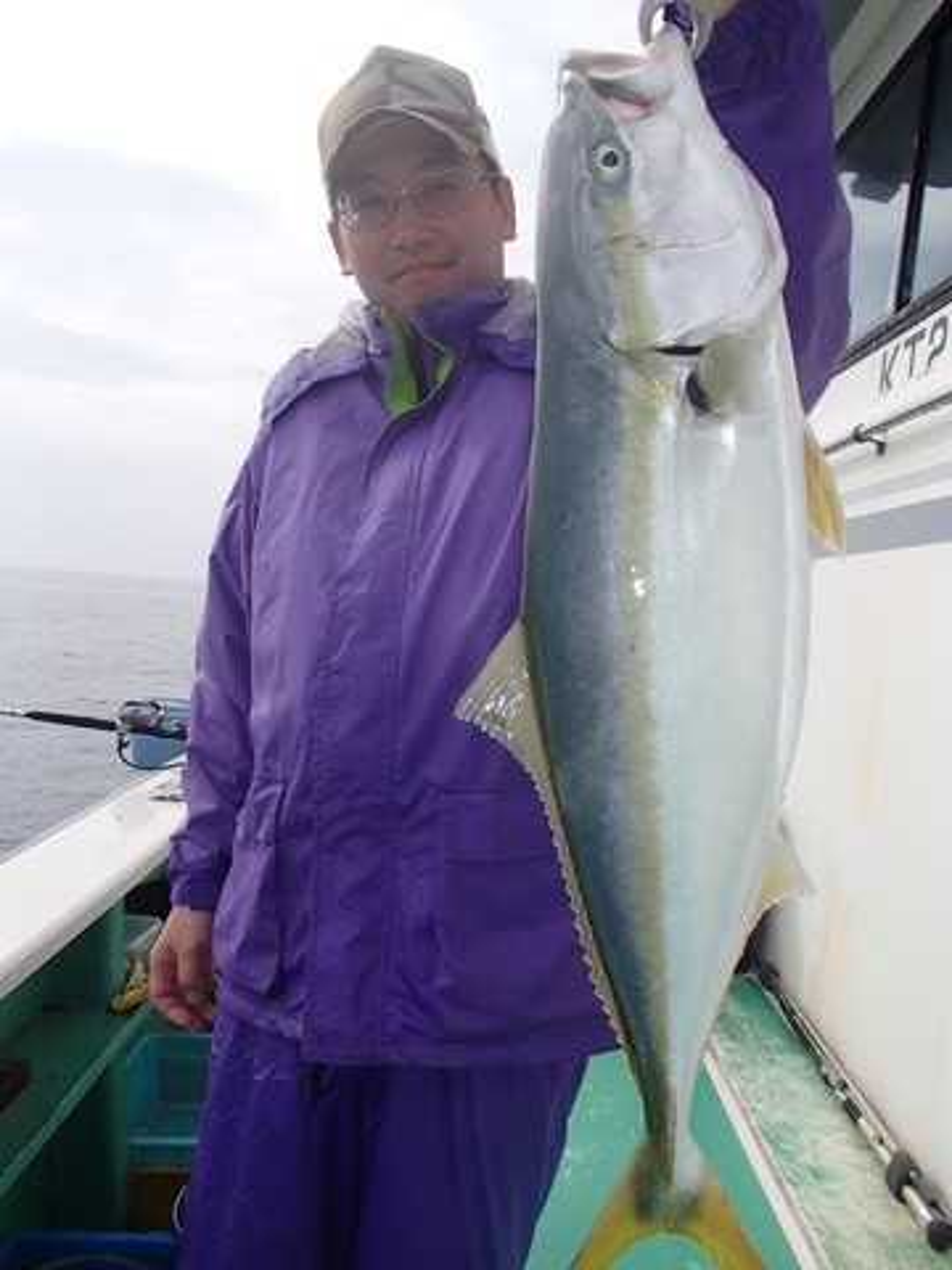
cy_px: 635
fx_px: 1027
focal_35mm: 28
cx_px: 476
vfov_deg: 63.4
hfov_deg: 49.7
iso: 100
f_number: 11
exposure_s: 1/125
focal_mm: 5
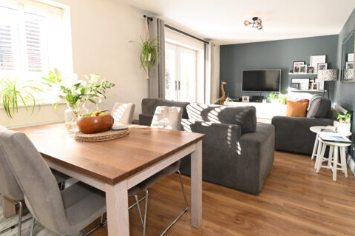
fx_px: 177
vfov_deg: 67.0
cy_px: 103
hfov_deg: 89.2
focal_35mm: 18
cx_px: 208
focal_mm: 15
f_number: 10
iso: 6400
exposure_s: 1/200
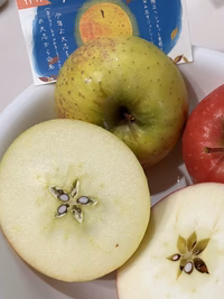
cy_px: 176
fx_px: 337
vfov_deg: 47.7
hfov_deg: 36.1
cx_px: 162
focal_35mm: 39
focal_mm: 5.1
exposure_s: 1/60
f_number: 1.6
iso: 100
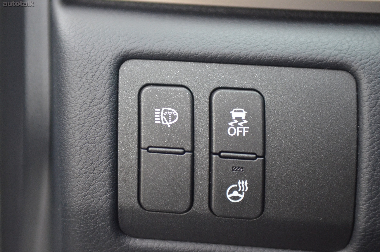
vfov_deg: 16.5
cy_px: 126
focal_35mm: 82
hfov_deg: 24.7
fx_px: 869
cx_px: 190
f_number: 2.8
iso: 1600
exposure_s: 1/200
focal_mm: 55
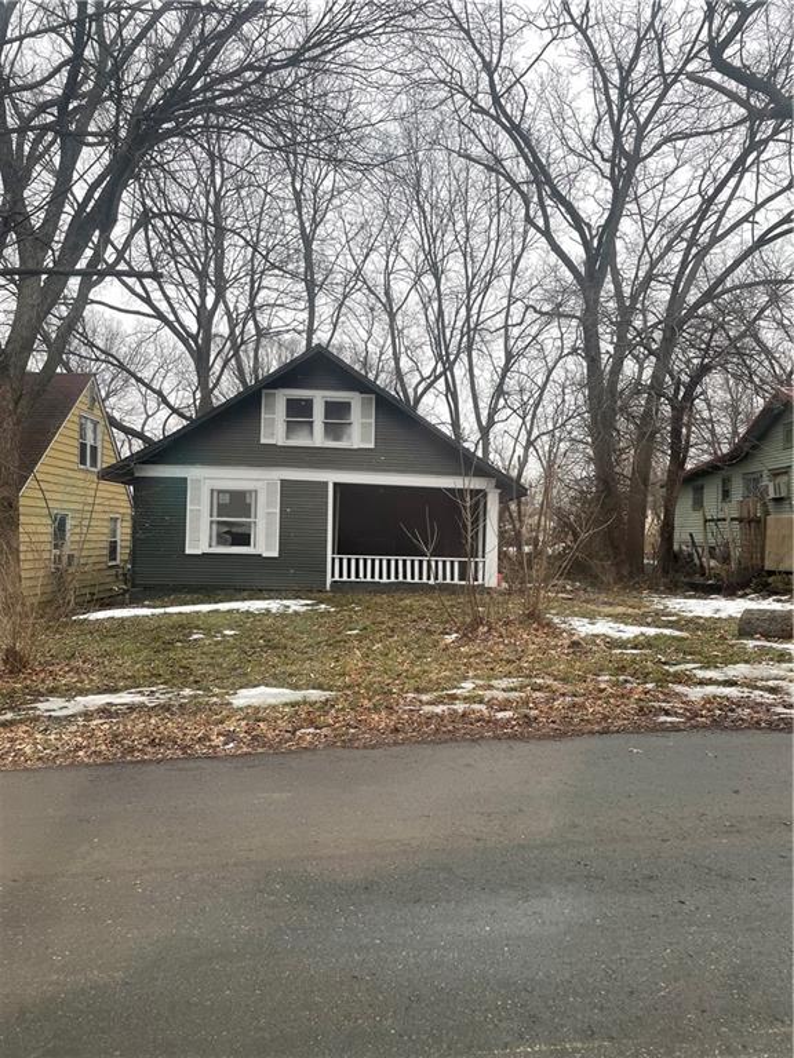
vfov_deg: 67.3
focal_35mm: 26
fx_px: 795
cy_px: 529
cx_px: 397
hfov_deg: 53.1
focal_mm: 4.2
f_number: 1.6
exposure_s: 1/264
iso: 32
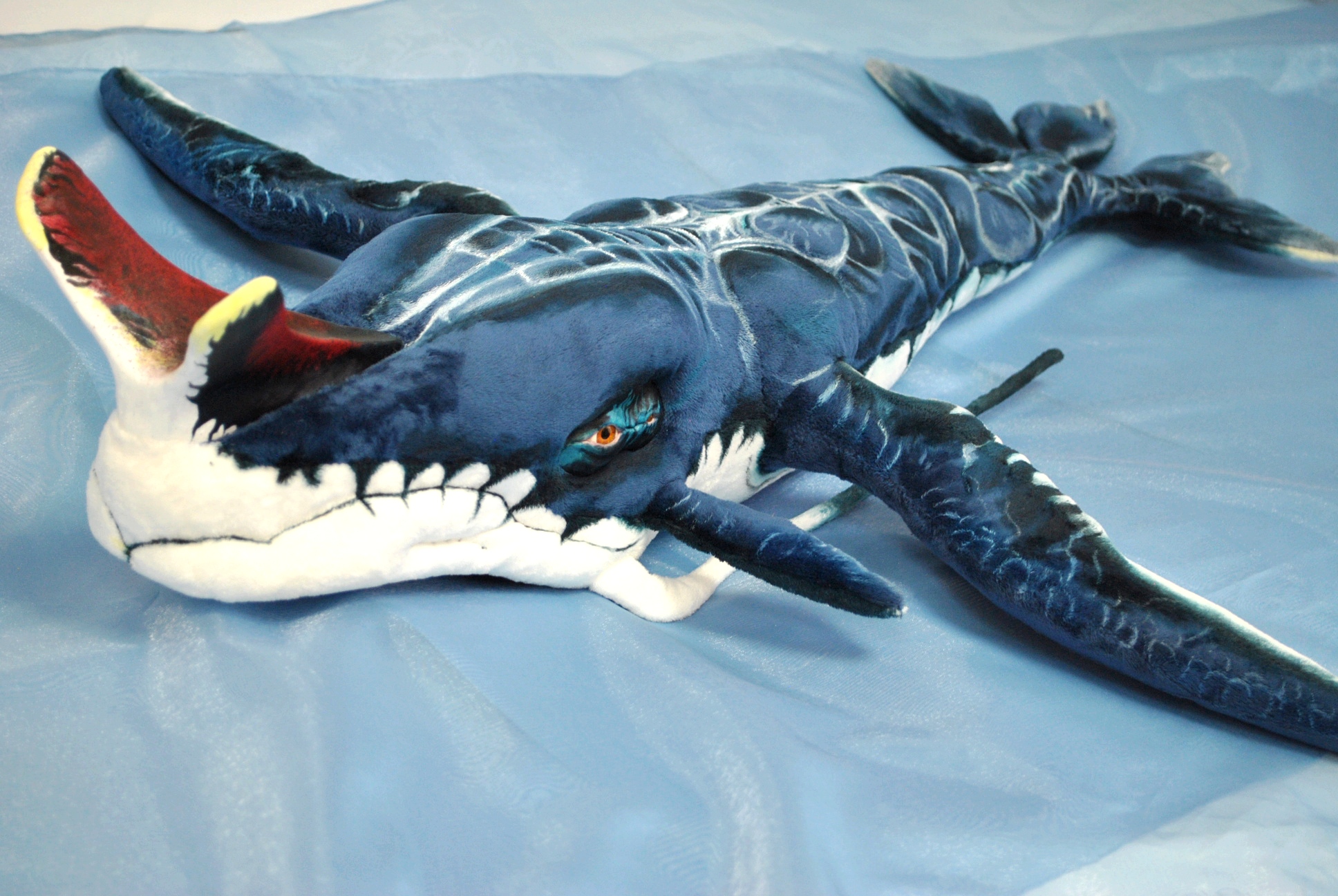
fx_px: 2344
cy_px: 448
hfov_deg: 31.9
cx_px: 669
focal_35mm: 63
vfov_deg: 21.6
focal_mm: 42
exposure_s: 1/30
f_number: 5.3
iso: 400
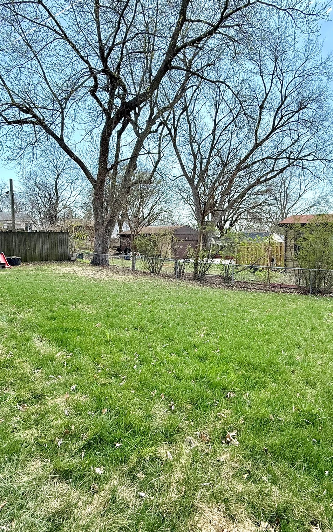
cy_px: 267
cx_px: 171
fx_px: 290
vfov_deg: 85.1
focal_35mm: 20
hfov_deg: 59.6
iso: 64
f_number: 2.2
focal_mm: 2.22
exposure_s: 1/694
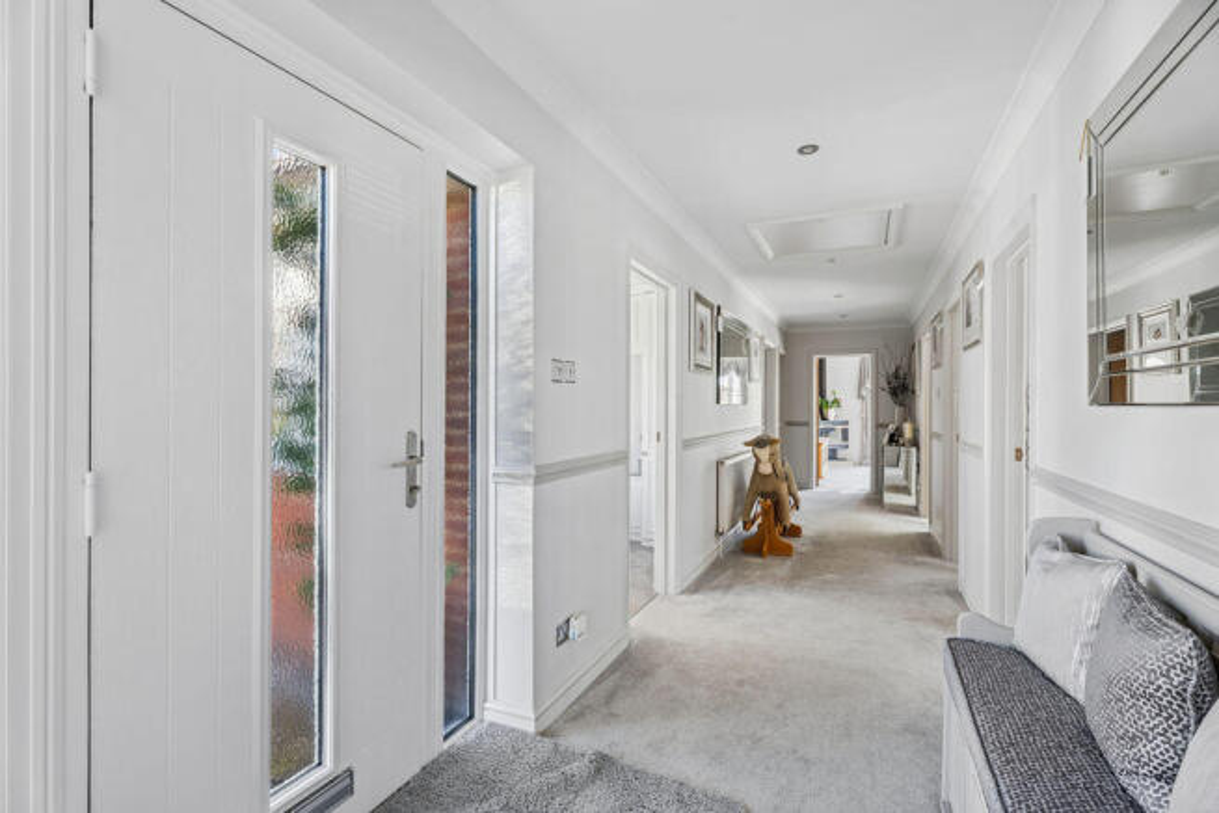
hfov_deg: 96.7
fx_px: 542
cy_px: 406
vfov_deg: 73.8
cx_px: 610
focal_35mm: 16
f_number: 8
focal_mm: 16
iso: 100
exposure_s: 1/5
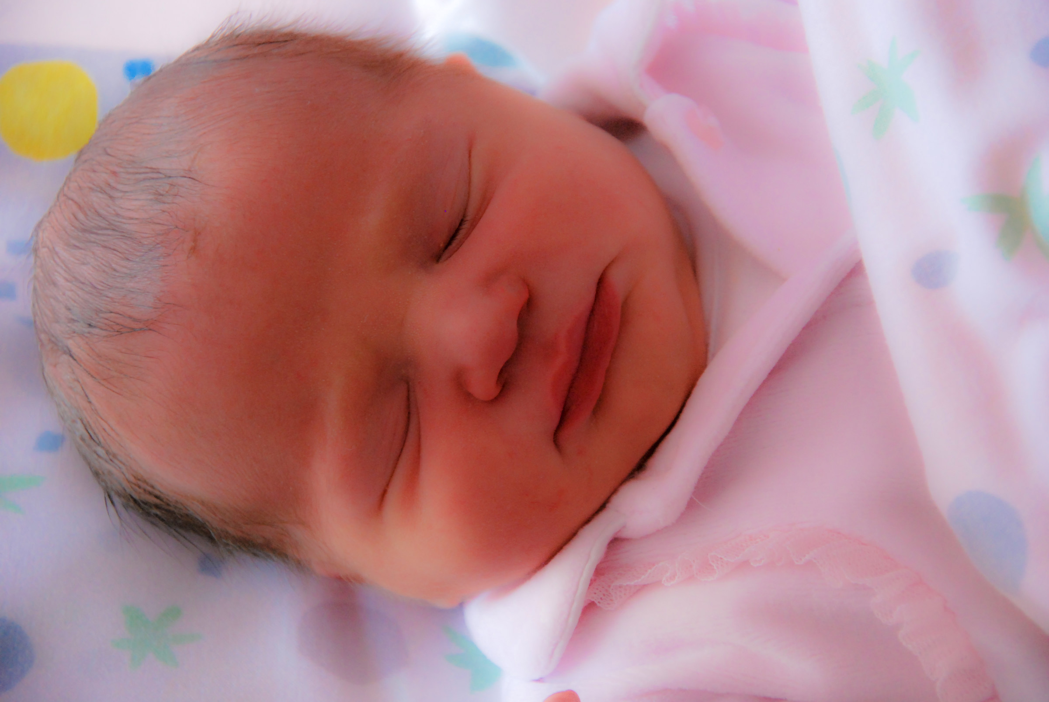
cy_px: 351
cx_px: 524
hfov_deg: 16.1
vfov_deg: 10.8
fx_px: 3719
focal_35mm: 128
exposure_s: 1/80
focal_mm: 85
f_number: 5.6
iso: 800
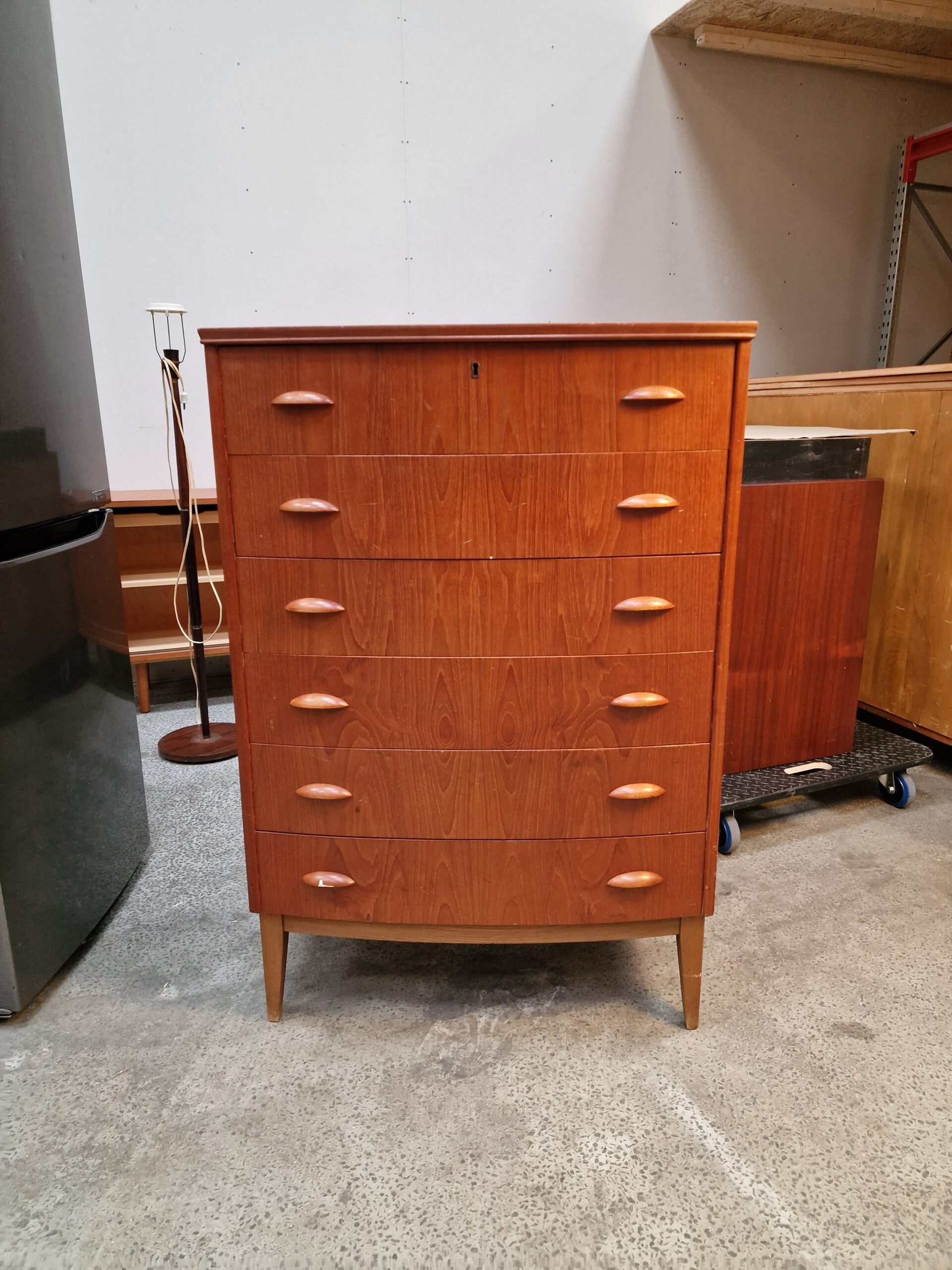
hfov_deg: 58.9
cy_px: 635
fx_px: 843
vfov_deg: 73.9
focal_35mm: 23
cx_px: 476
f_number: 1.8
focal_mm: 6.4
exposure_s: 1/50
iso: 800
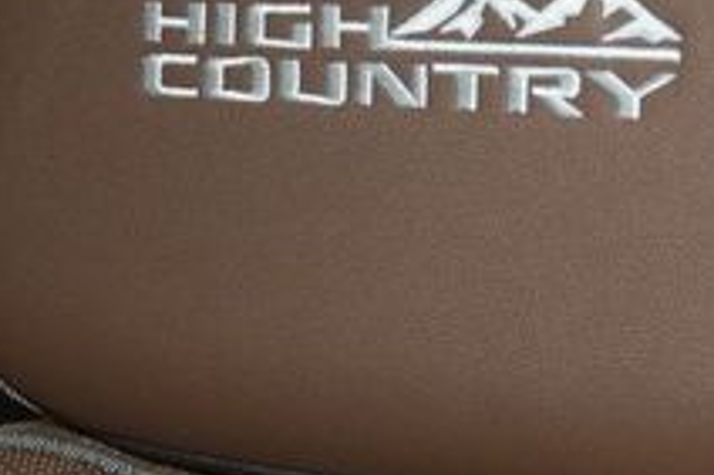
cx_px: 485
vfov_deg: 11.2
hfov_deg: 16.7
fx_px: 2428
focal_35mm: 123
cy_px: 308
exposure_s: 1/80
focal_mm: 27
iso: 1250
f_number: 3.8
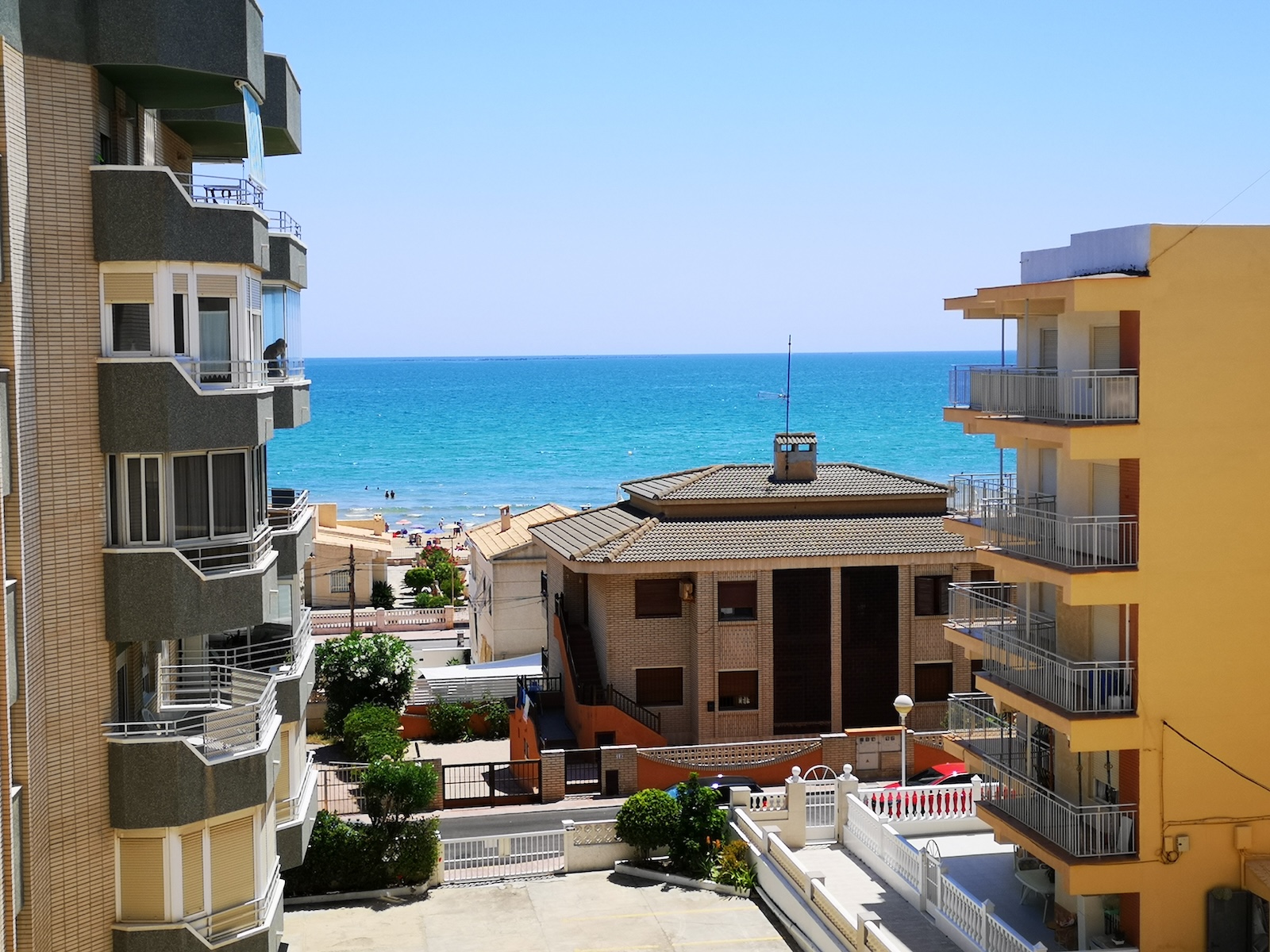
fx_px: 1798
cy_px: 476
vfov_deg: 29.7
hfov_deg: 38.9
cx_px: 635
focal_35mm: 49
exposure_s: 1/2387
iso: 50
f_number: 1.8
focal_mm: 5.58
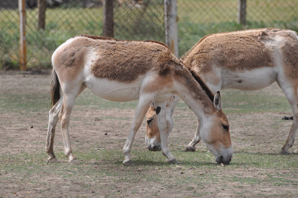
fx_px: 2977
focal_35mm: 360
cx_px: 149
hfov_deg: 5.7
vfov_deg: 3.8
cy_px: 99
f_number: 5.6
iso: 400
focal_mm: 240
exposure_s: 1/1250
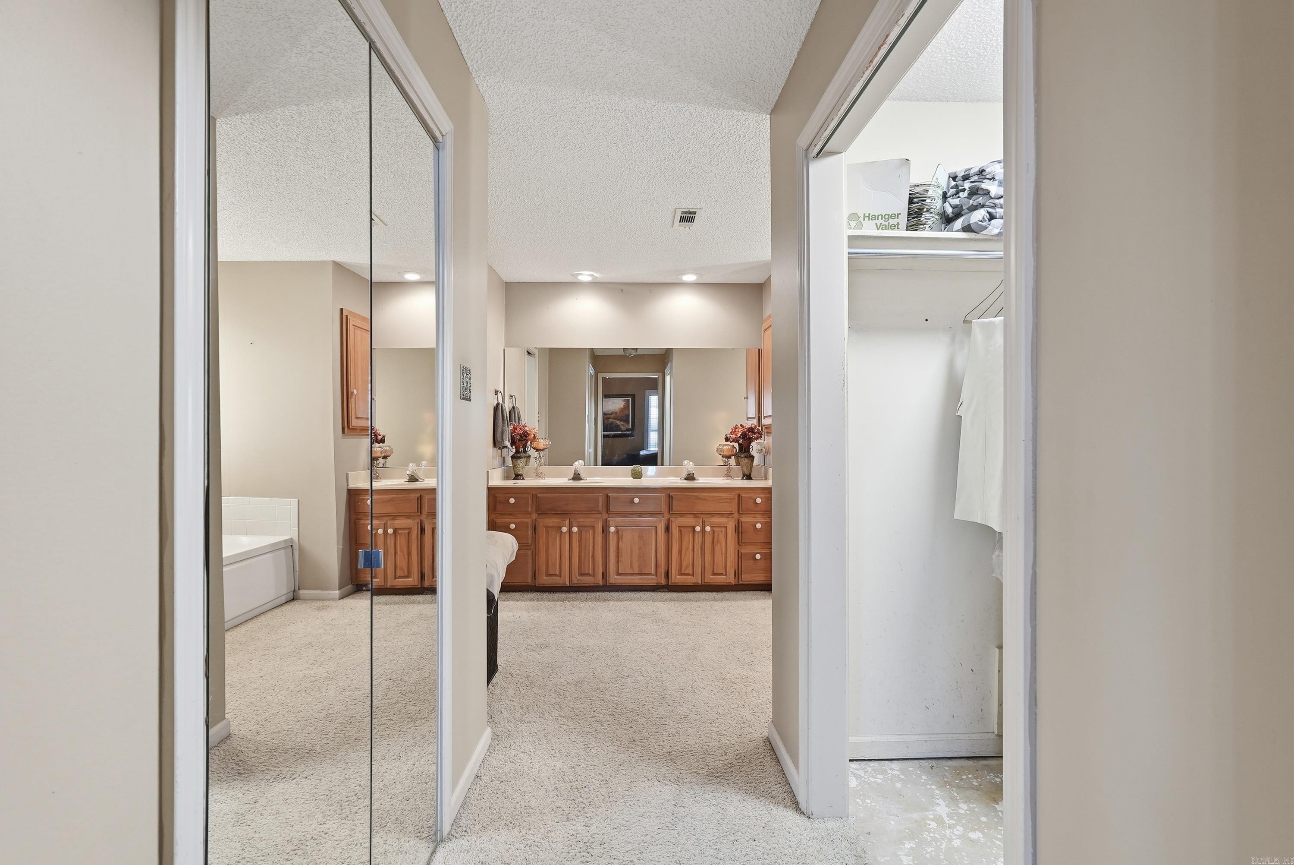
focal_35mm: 16
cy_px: 432
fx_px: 593
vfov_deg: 72.1
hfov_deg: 94.9
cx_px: 647
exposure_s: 1/15
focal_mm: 16.5
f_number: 9
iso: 250
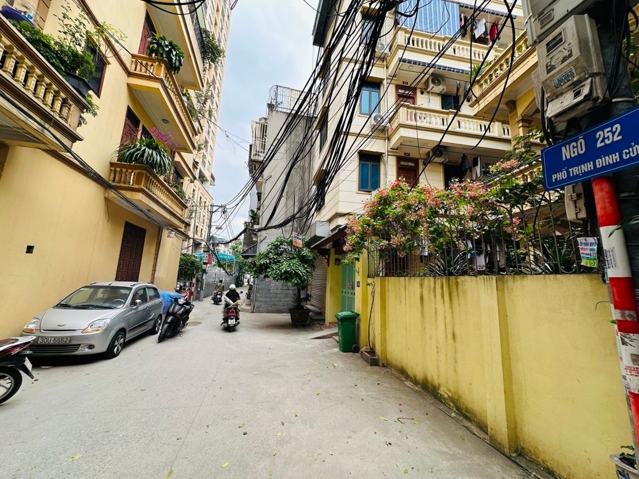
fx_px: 258
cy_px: 240
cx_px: 320
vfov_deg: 85.7
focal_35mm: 14
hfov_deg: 102.1
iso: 40
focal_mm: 2.22
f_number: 2.2
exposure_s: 1/152
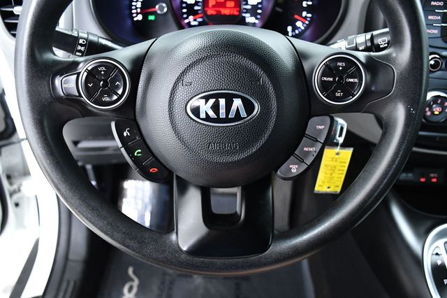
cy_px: 149
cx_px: 224
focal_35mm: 34
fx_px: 422
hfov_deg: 55.8
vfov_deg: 38.8
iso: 2500
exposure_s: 1/60
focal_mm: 23
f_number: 4
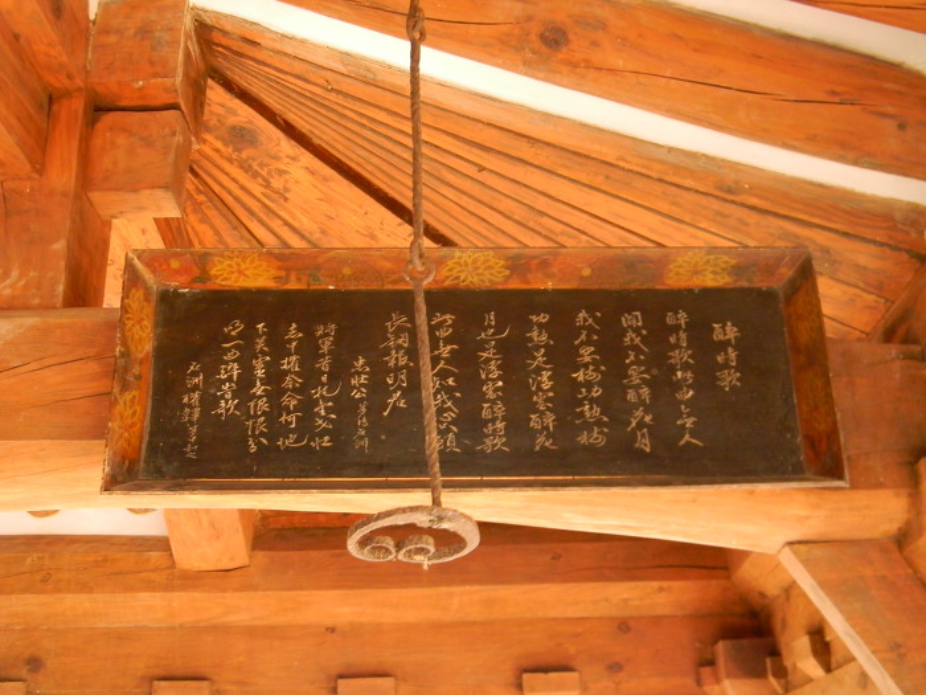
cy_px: 348
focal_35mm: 41
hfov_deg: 45.8
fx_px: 1097
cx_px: 463
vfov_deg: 35.1
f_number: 3.8
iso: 310
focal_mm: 7.3
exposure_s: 1/7.9
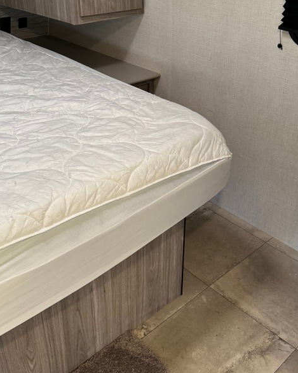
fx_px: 441
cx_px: 186
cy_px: 132
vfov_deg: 45.3
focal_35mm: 40
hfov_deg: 37.1
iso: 200
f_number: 1.78
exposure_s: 1/62
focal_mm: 6.76
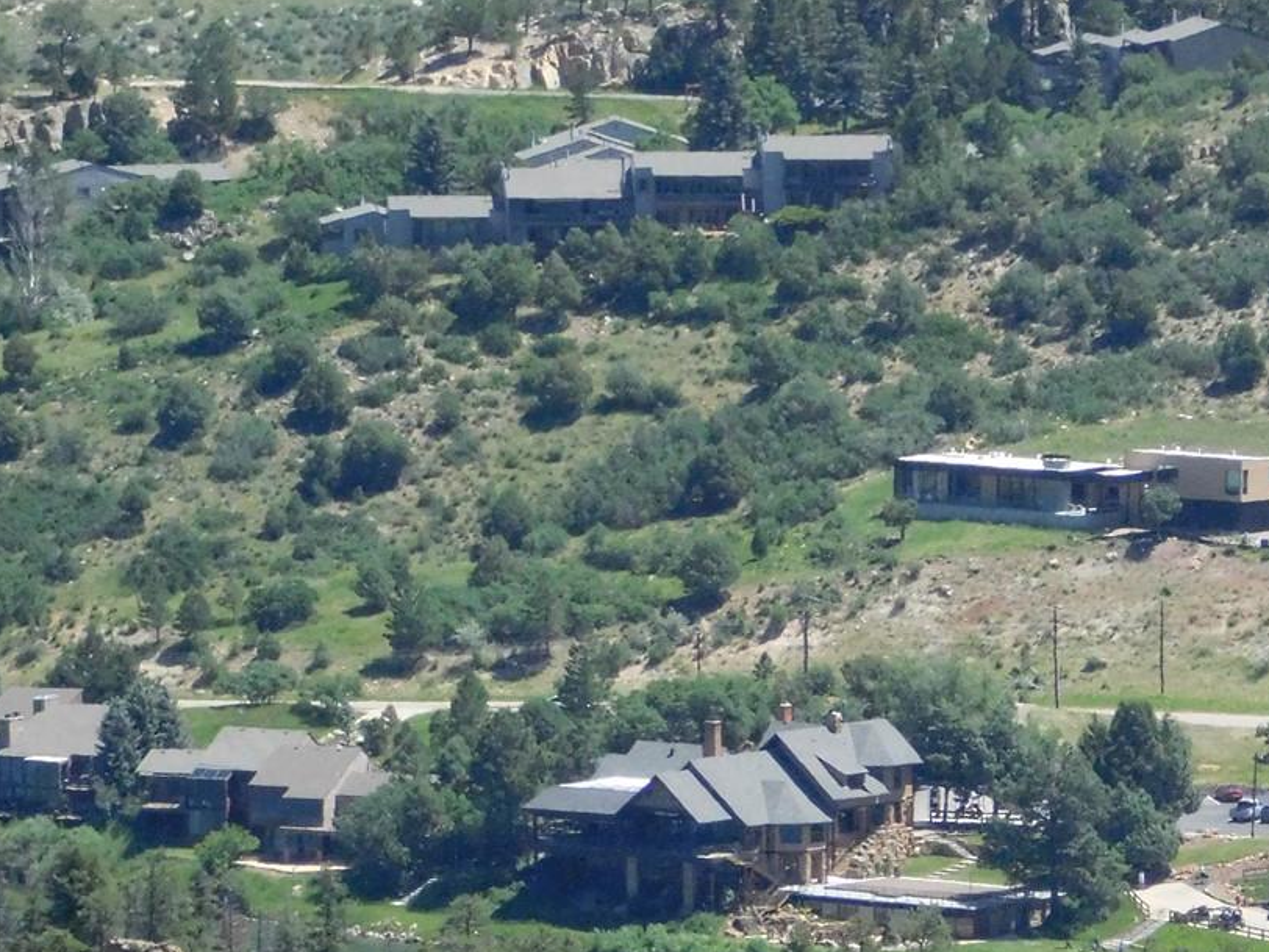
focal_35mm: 579
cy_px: 633
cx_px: 1167
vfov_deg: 2.6
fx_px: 21226
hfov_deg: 3.4
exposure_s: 1/500
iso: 800
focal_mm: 52.2
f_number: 11.4
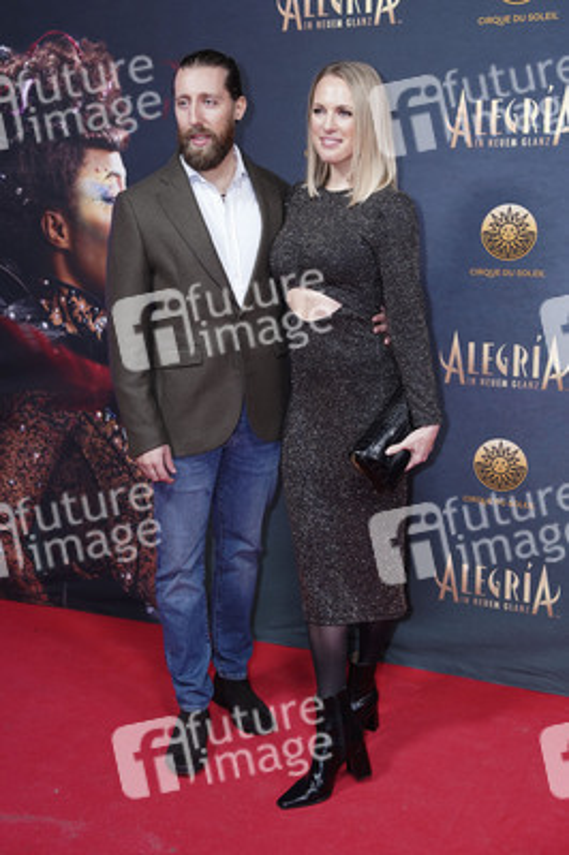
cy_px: 428
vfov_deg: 41.9
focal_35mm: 47
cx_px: 284
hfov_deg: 28.6
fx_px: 1116
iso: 2500
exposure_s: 1/200
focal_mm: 47
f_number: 4.5
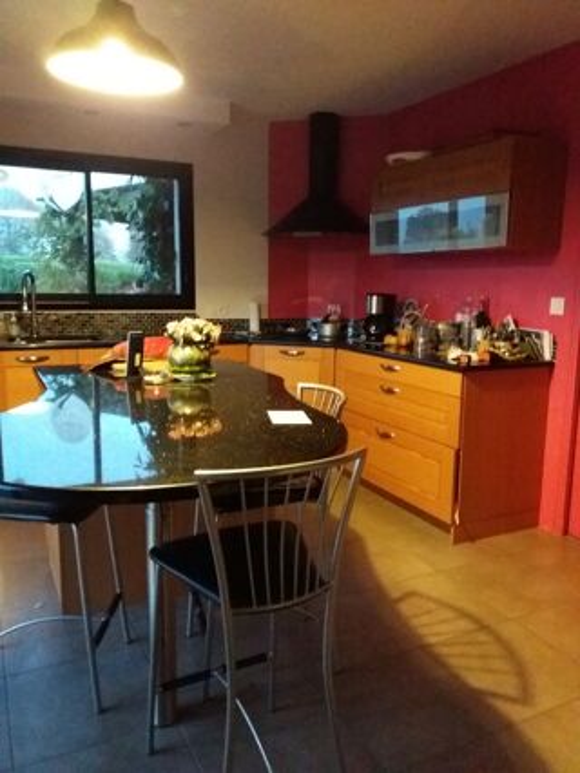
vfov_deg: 63.5
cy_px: 386
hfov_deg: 49.7
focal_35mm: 28
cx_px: 290
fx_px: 626
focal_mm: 3.7
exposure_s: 1/17
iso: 1250
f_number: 1.9
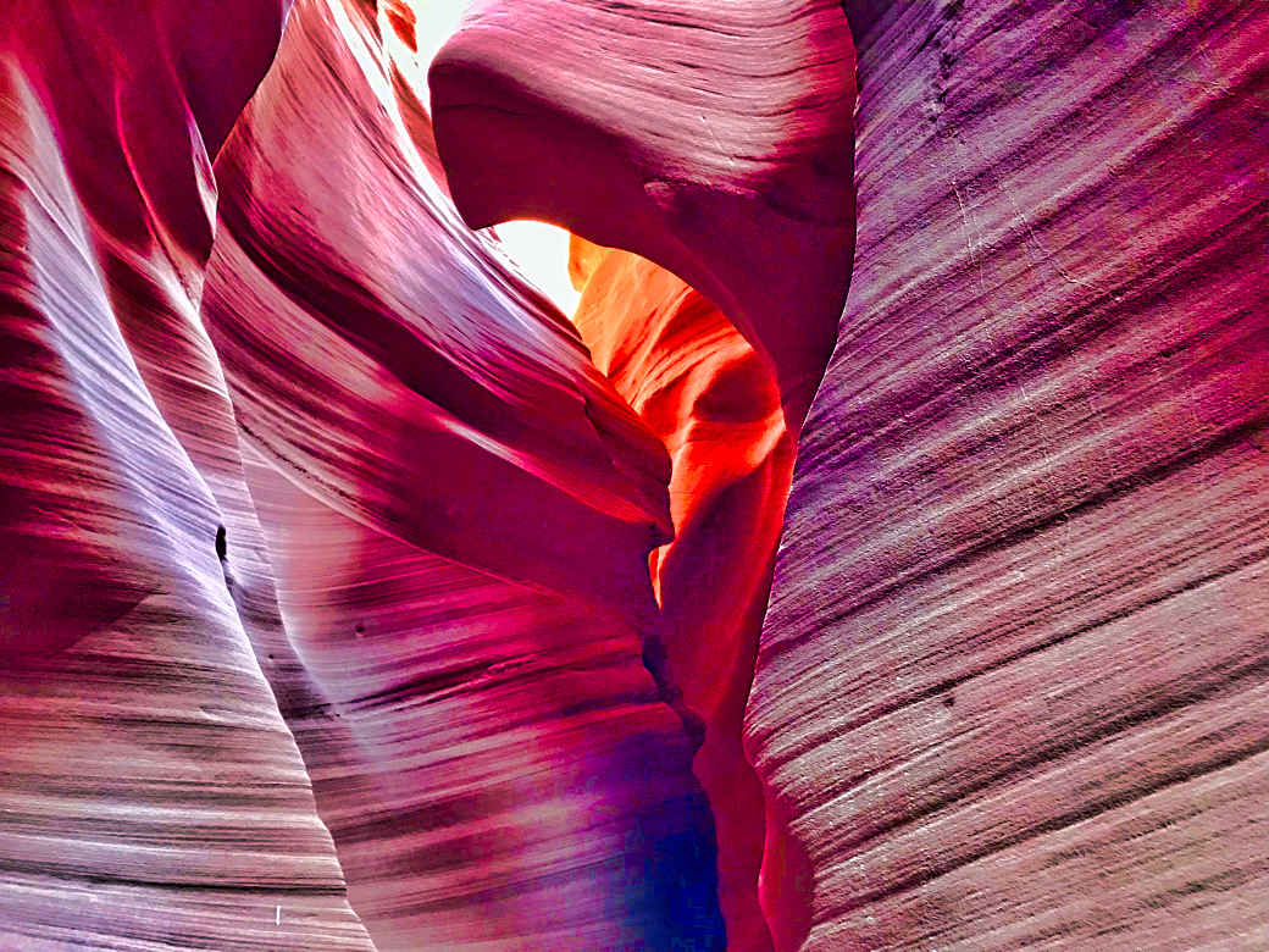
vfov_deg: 49.7
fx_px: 1026
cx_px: 634
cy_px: 476
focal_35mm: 28
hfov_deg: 63.4
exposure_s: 1/6
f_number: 1.8
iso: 80
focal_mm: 3.99
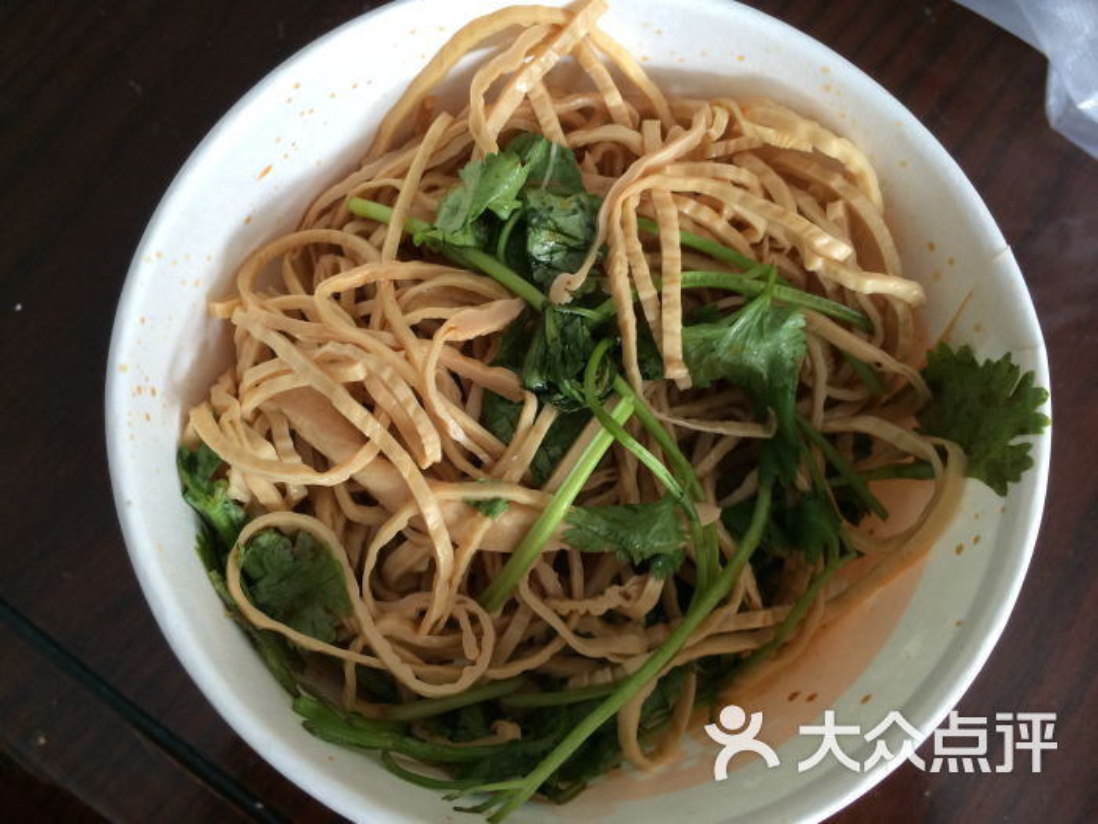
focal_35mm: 29
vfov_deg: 48.2
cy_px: 412
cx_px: 549
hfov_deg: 61.7
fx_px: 920
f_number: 2.2
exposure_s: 1/30
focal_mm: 4.15
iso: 100
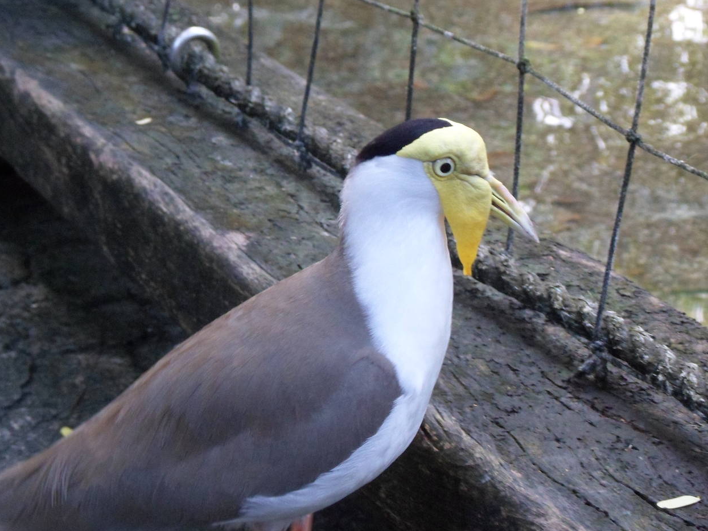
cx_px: 407
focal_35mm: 108
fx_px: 2209
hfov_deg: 18.2
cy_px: 299
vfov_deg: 13.7
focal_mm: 14
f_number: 5.1
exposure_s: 1/45
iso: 400
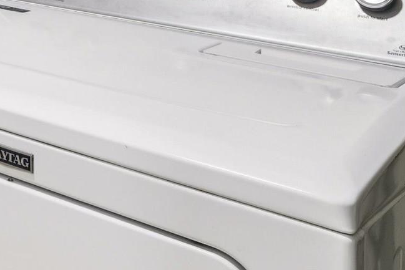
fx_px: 847
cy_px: -163
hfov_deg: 19.4
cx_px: -342
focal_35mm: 75
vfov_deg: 16.2
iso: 400
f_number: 13
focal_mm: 15.9
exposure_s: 1/2.5
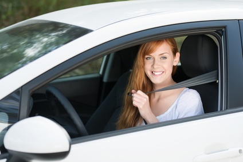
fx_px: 641
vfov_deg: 14.4
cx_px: 122
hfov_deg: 21.5
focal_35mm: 95
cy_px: 81
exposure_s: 1/250
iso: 100
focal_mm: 95
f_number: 3.5
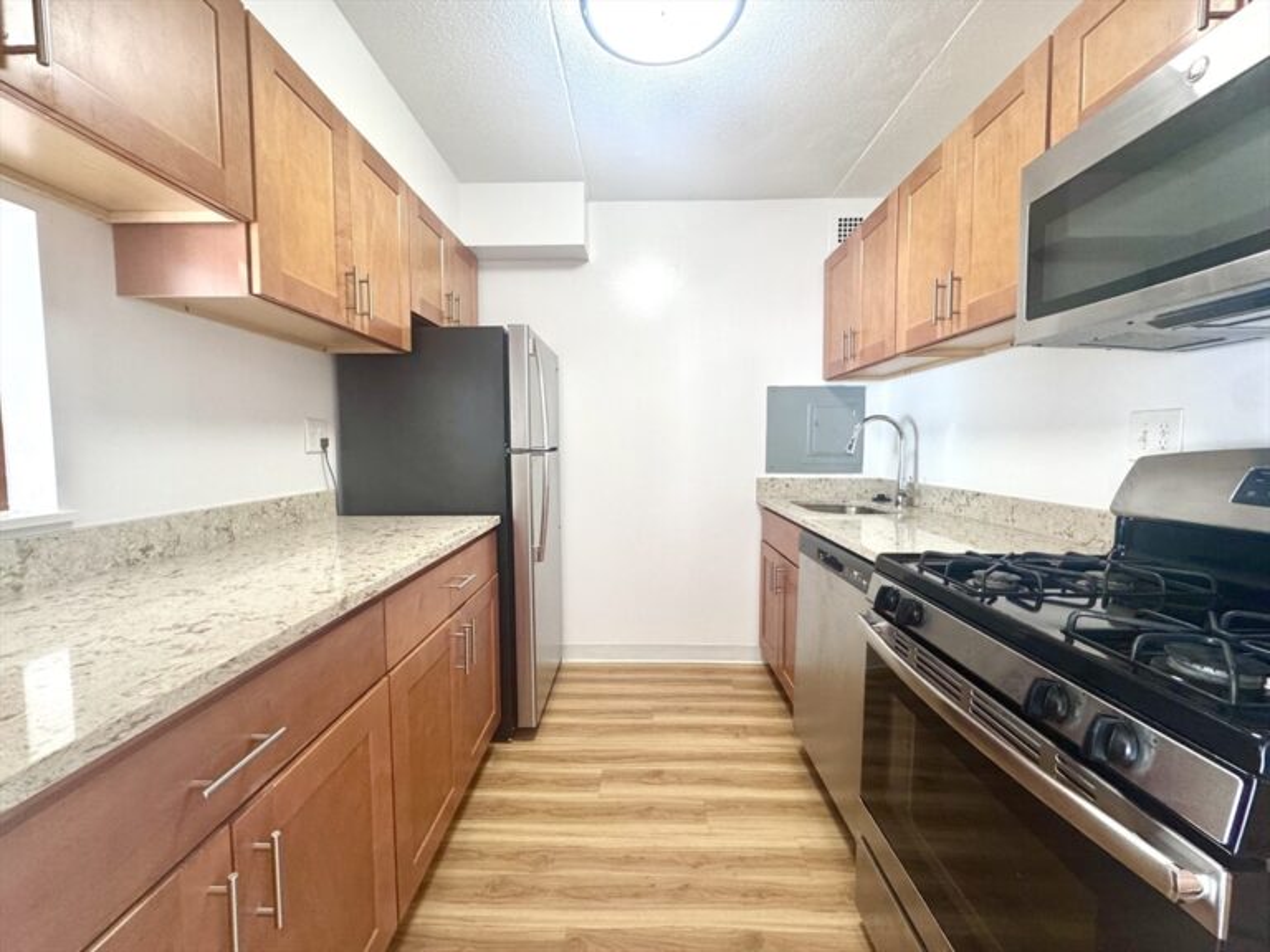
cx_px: 635
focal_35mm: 14
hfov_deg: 102.1
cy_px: 476
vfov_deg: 85.7
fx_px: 514
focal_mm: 2.22
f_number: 2.2
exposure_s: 1/60
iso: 250
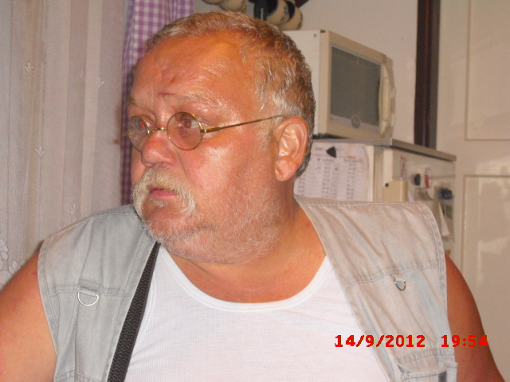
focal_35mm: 78
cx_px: 255
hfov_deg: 25.0
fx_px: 1149
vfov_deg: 18.9
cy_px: 191
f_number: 4.2
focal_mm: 12.8
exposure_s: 1/60
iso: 400
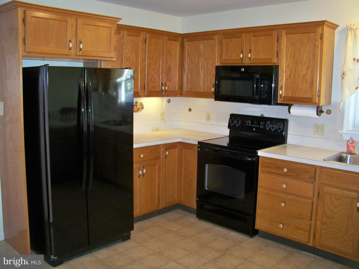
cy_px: 134
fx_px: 342
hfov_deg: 55.4
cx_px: 180
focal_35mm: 33
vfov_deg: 42.9
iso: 200
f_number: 2.8
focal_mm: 5.85
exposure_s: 1/30
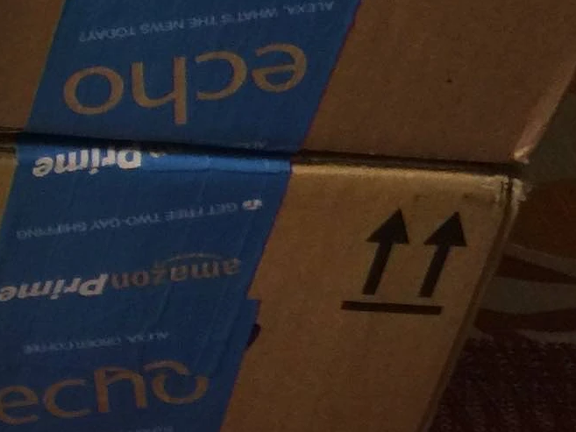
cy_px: -170
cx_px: -804
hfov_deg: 11.4
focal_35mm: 144
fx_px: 2397
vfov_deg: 10.0
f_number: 2.2
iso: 50
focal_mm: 4.15
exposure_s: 1/15
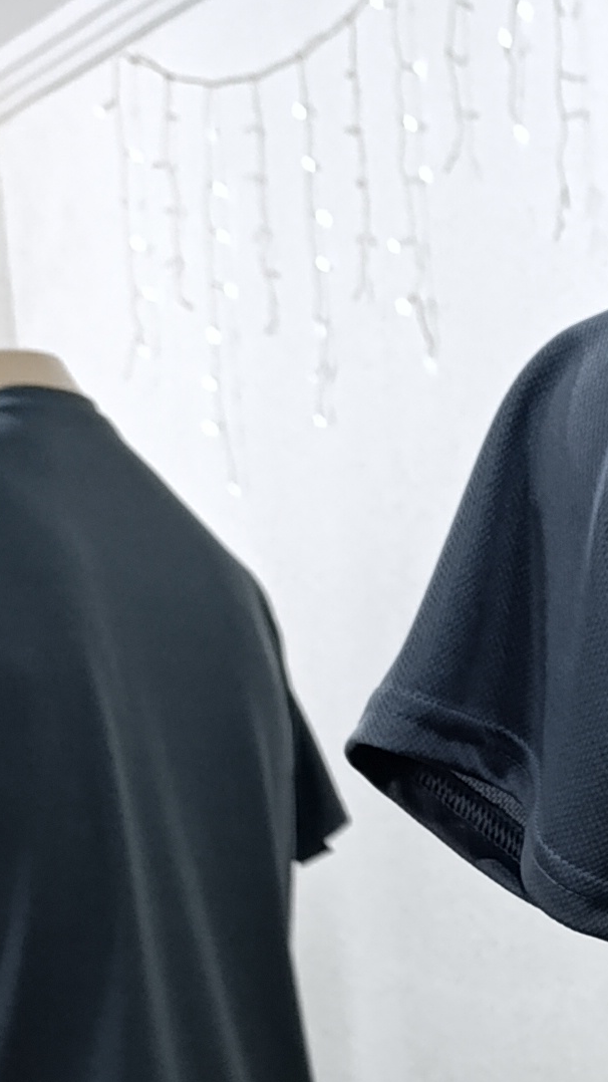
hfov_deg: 11.8
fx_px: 2724
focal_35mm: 95
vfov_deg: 20.4
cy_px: 1431
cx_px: 1065
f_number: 1.6
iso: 1000
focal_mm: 6.14
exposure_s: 1/40
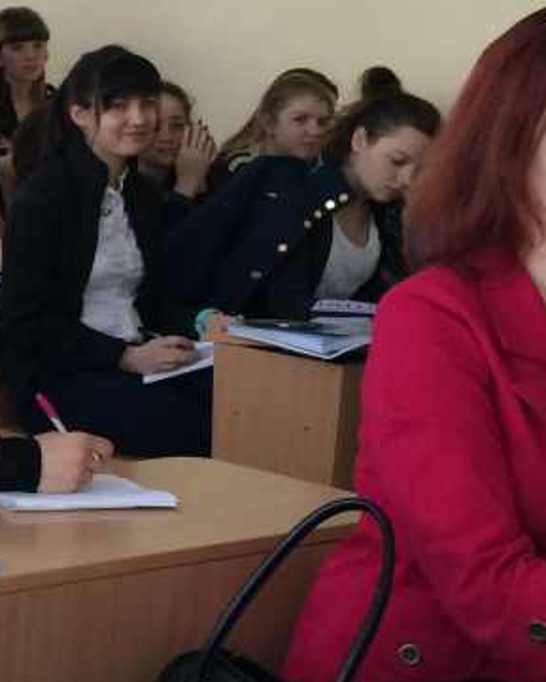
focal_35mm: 99
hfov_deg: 14.2
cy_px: 315
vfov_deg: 19.4
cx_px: -361
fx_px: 1999
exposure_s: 1/33
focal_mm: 4.15
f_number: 2.2
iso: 50
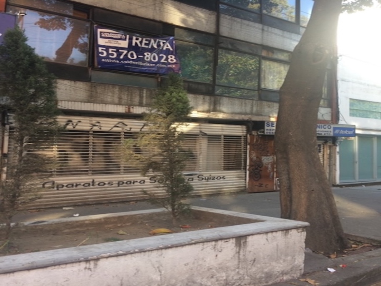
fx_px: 319
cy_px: 143
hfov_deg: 61.6
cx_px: 190
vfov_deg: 48.2
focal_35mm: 29
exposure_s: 1/60
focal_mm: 4.15
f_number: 2.2
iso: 40
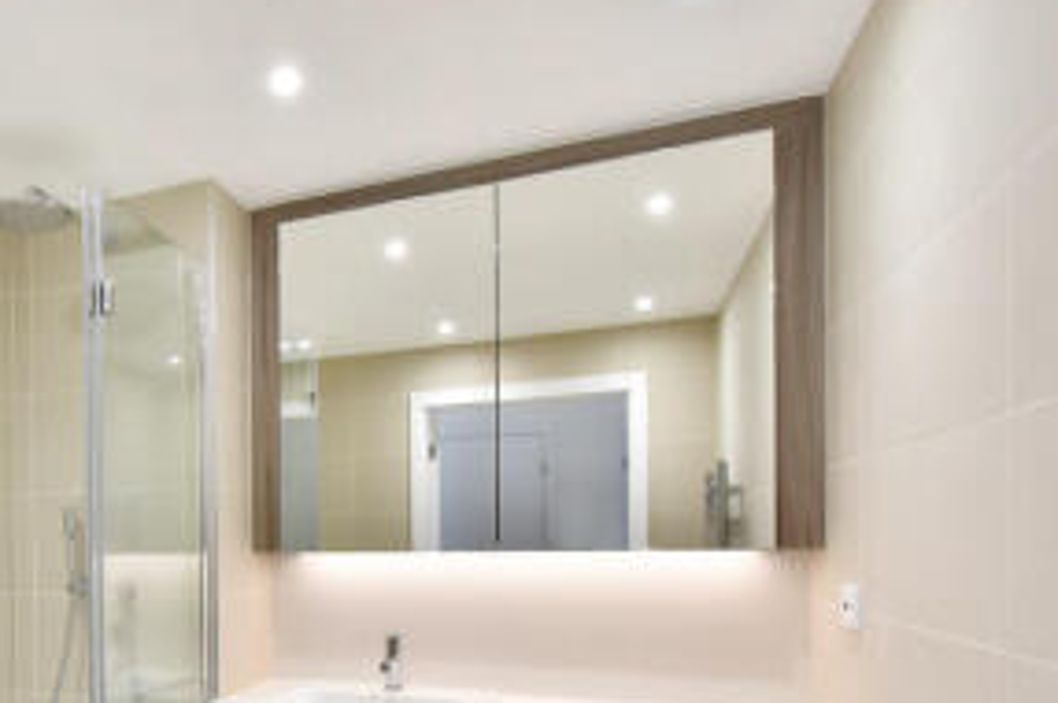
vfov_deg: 49.0
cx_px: 229
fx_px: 734
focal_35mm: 25
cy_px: 535
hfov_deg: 65.8
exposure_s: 1/20
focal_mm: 10
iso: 640
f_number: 8
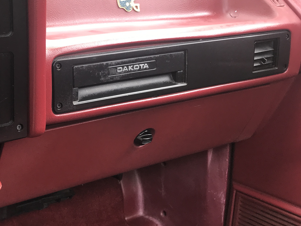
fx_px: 513
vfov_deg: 24.7
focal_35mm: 59
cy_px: 69
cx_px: 32
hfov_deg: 31.2
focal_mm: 3.99
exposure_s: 1/40
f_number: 1.8
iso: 32
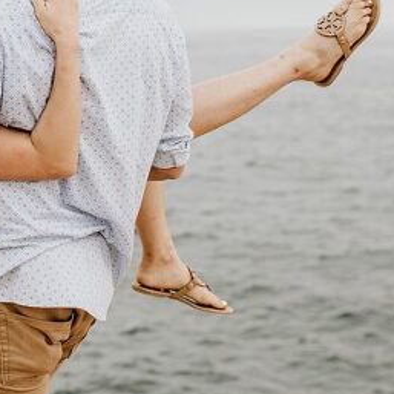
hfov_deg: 19.1
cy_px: 25
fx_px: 1146
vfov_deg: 19.1
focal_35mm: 89
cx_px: 32
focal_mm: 35
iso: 640
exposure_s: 1/500
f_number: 2.2
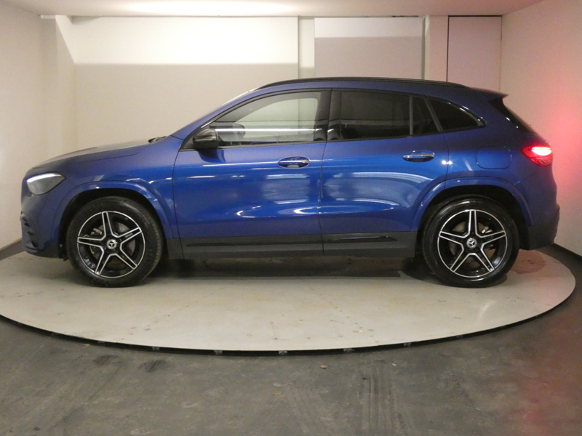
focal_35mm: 43
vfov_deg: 33.6
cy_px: 218
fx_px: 723
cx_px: 291
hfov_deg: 43.9
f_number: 3.7
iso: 1600
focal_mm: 7.8
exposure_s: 1/80
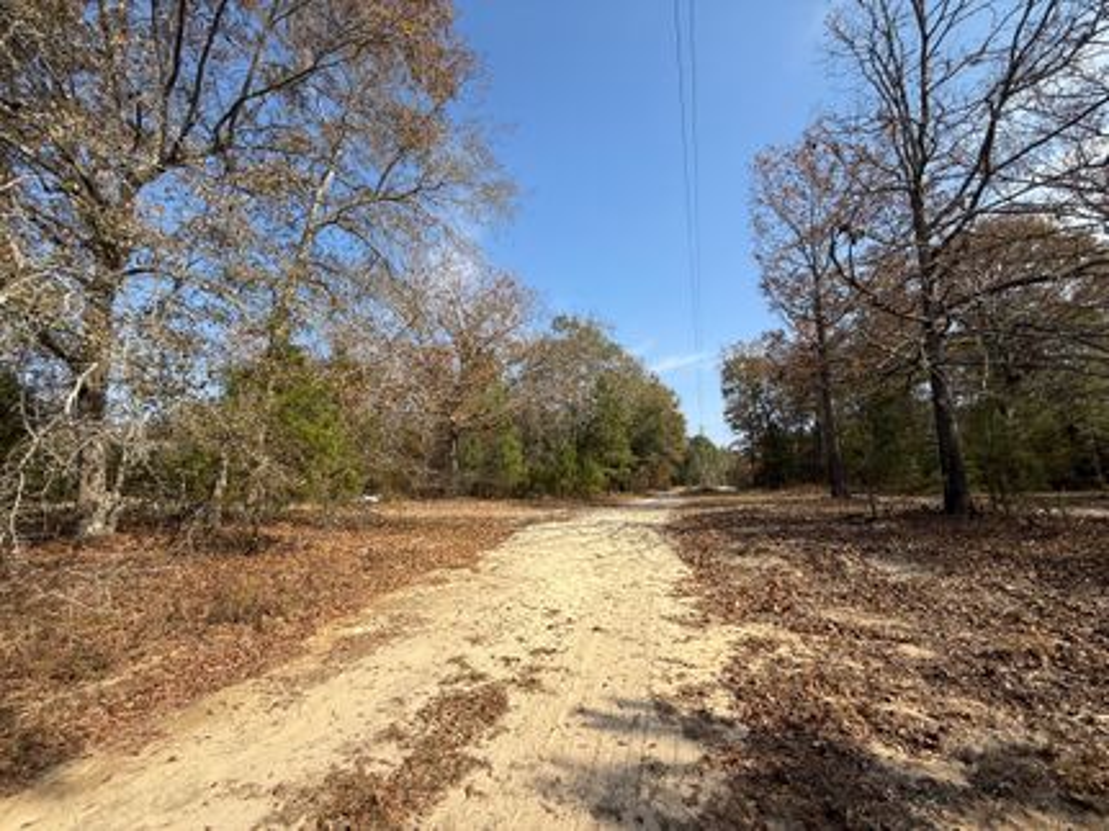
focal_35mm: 14
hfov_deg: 102.1
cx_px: 554
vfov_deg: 85.6
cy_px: 416
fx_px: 448
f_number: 2.2
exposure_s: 1/1745
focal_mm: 2.22
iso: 50
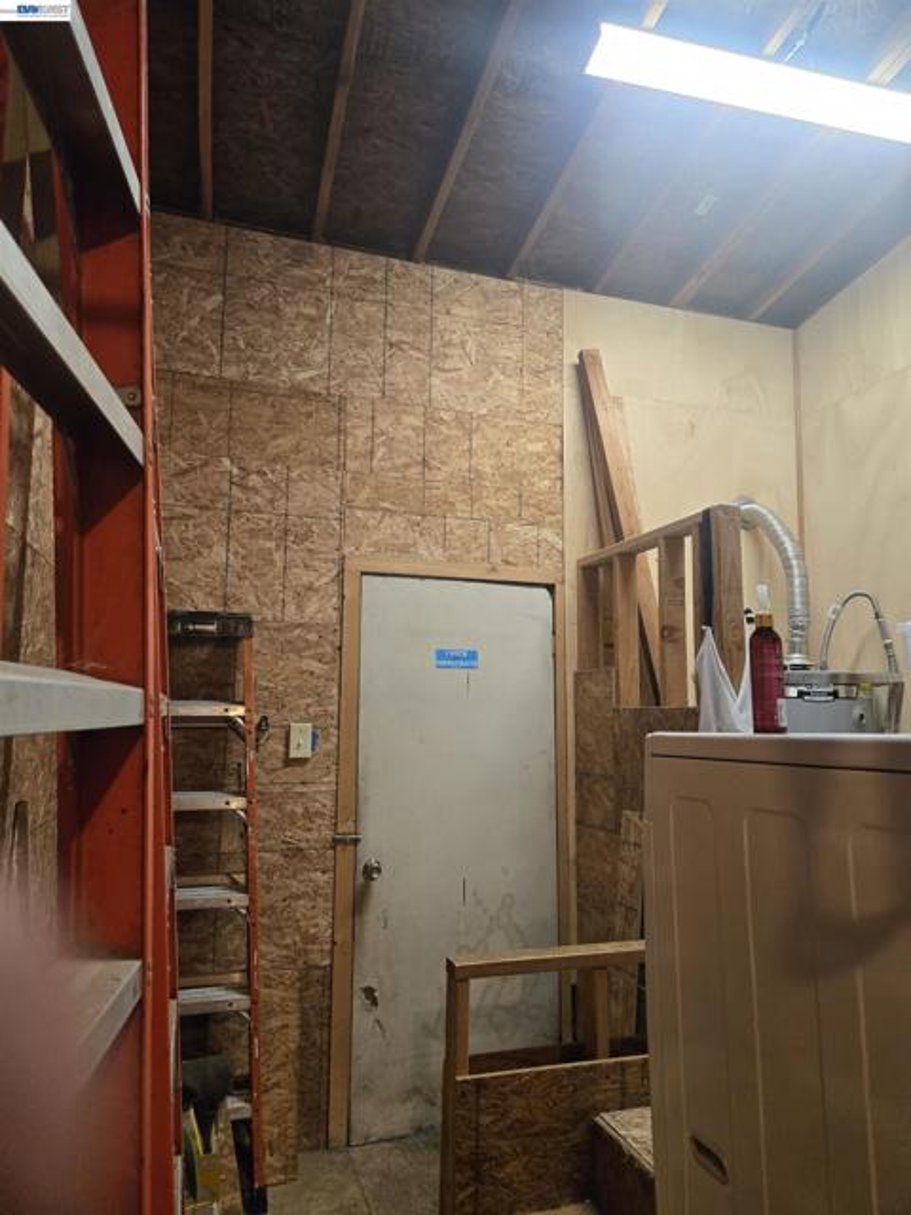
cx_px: 456
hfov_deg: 58.9
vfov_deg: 73.9
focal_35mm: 23
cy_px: 608
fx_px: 807
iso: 500
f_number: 1.8
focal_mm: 5.4
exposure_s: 1/120
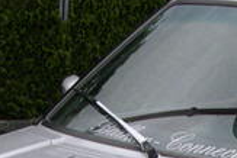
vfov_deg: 6.8
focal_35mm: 194
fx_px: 1278
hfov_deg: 10.4
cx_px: 275
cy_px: 328
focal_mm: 8
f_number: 7.6
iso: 100
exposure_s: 1/115
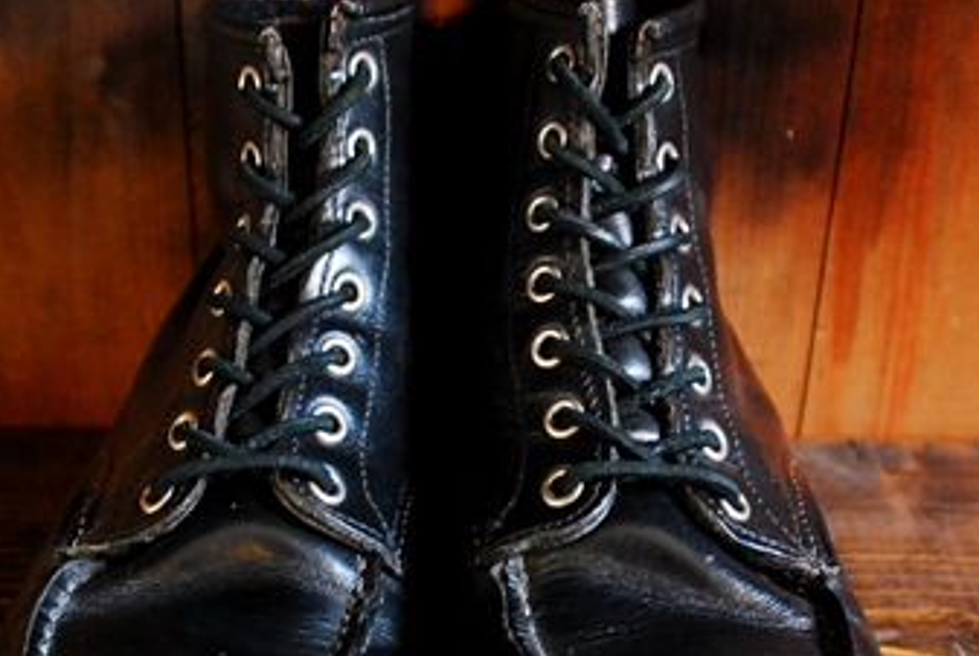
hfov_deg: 37.4
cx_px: 444
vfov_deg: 25.3
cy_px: 502
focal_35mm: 53
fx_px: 1444
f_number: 3.8
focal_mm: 20
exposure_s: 1/15
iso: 1000
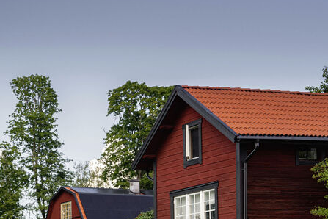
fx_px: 920
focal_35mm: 101
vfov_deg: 13.4
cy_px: 202
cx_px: -23
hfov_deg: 19.4
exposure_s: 1/80
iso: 200
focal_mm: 47
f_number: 5.6
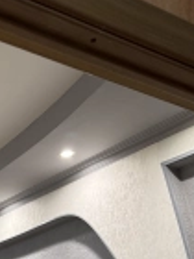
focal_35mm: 80
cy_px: 427
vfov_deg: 19.8
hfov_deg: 17.9
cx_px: -5
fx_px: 598
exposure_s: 1/50
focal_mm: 6.76
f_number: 1.78
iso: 125
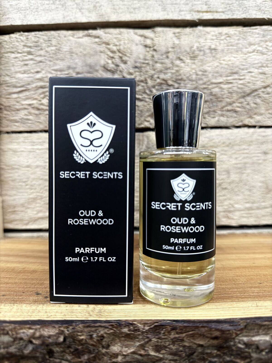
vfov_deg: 71.6
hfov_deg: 56.8
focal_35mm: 24
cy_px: 182
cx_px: 136
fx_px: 251
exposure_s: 1/100
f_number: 1.78
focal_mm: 6.76
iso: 80
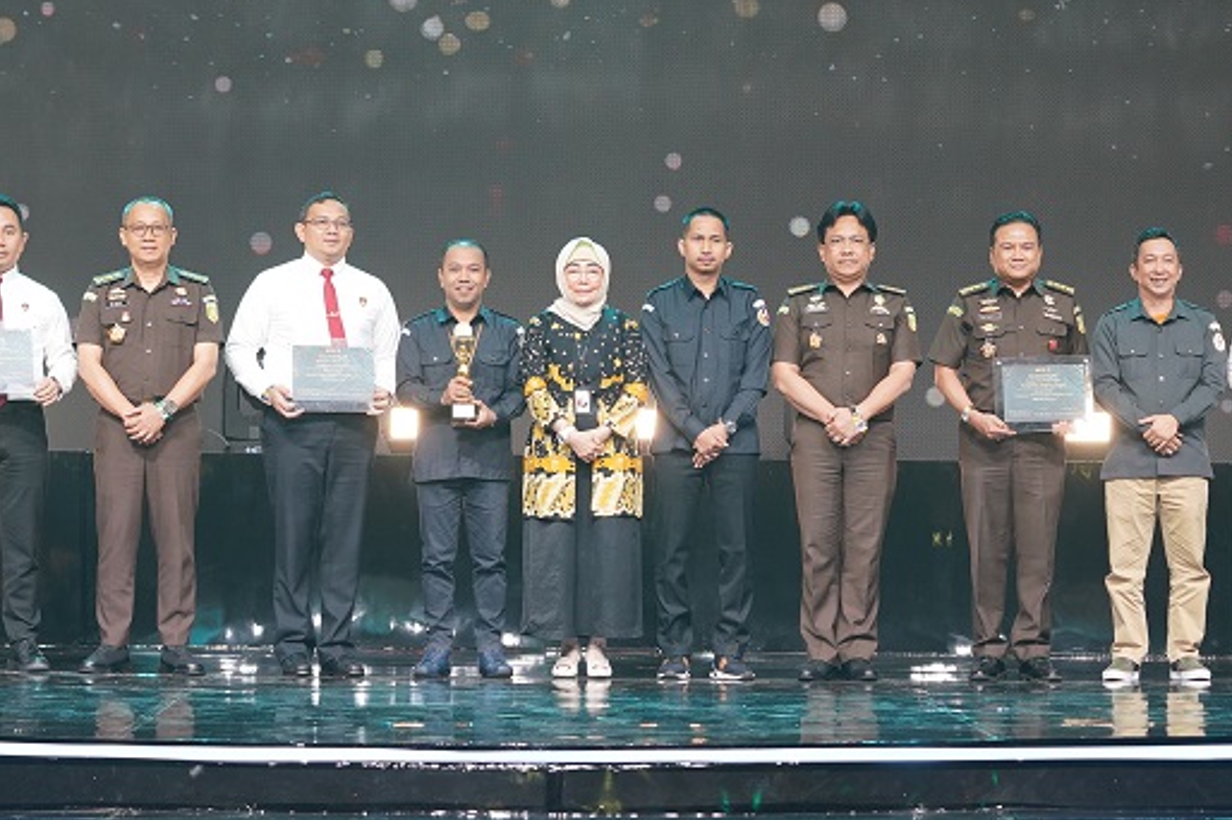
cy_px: 291
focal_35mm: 163
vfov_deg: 8.4
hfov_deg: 12.6
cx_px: 580
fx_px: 5574
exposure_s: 1/100
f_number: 3.5
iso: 1000
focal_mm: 70
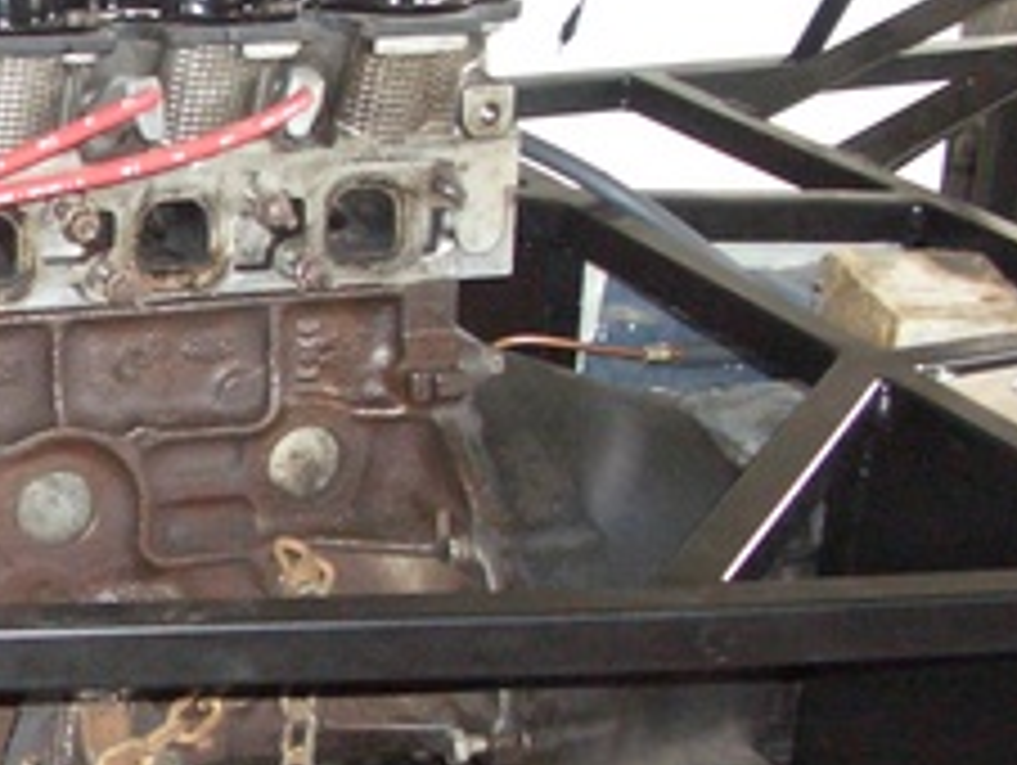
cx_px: -292
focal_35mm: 99
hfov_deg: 18.5
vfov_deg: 14.9
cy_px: 590
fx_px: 2912
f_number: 2.6
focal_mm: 5.8
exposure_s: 1/60
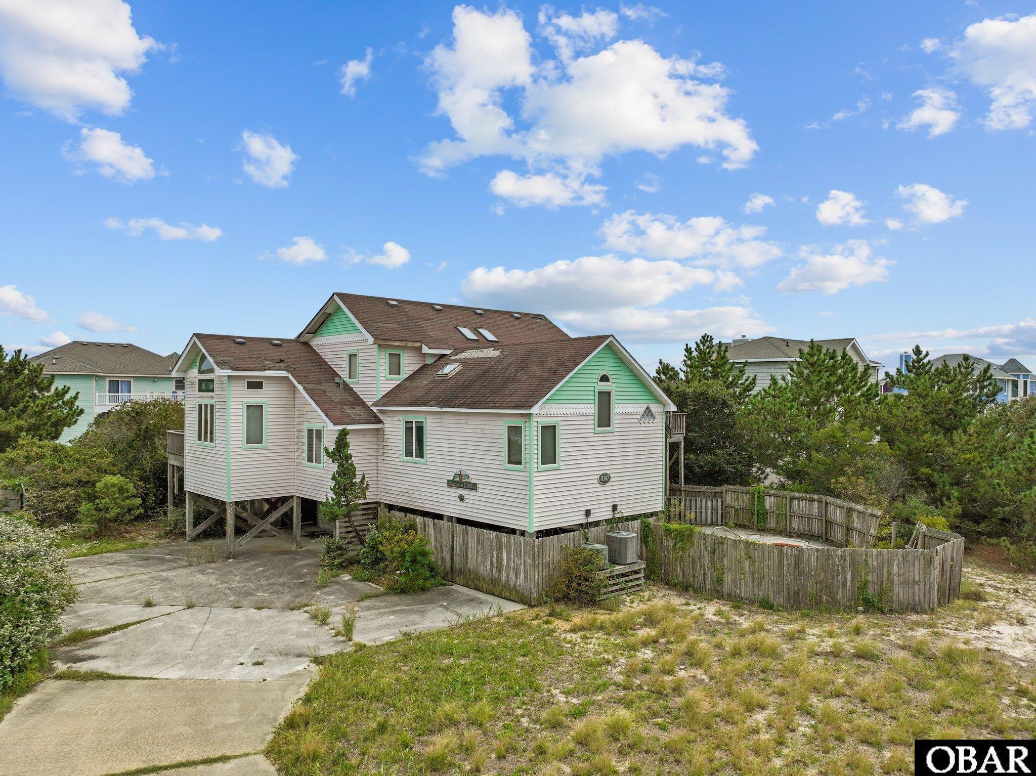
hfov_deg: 71.6
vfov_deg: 56.8
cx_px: 518
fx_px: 718
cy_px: 388
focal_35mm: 24
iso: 100
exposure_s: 1/4000
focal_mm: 12.29
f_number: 2.8
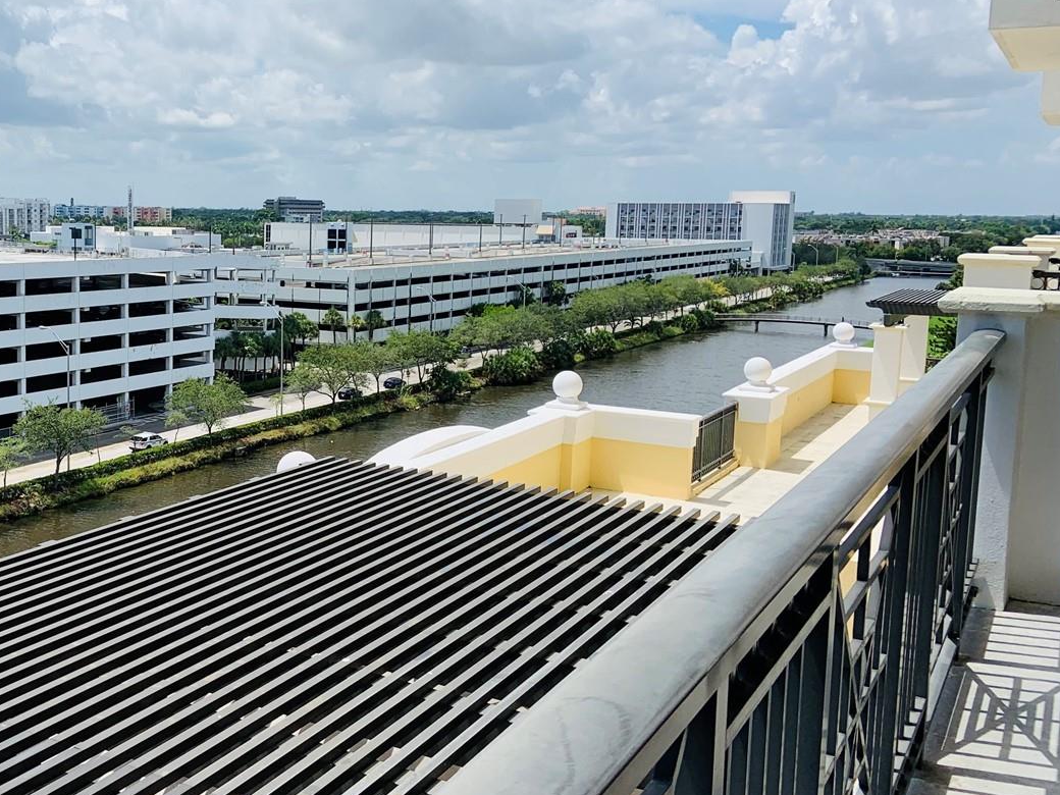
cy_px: 344
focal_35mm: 40
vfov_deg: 35.9
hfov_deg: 45.3
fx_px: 1225
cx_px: 270
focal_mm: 4.25
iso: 25
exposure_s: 1/3521
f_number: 1.8
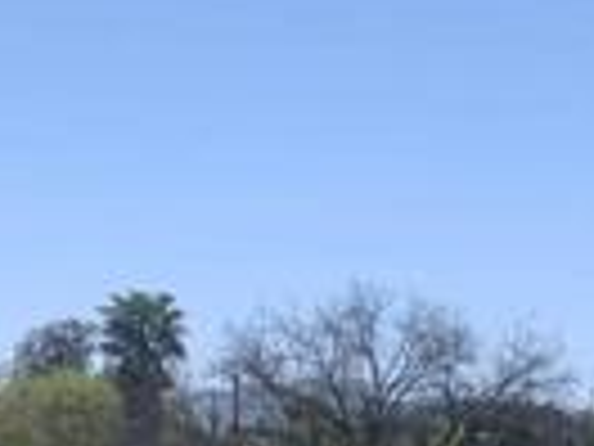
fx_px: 2162
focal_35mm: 126
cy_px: 451
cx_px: 1328
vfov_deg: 11.6
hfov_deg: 12.8
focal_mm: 4.25
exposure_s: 1/2611
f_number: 1.8
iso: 25
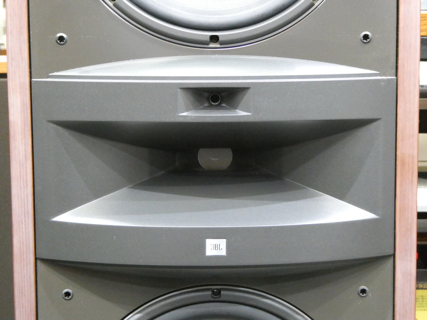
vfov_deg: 18.7
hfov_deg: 24.7
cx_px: 214
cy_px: 160
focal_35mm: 79
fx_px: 974
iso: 1600
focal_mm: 14.1
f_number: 4.7
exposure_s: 1/10
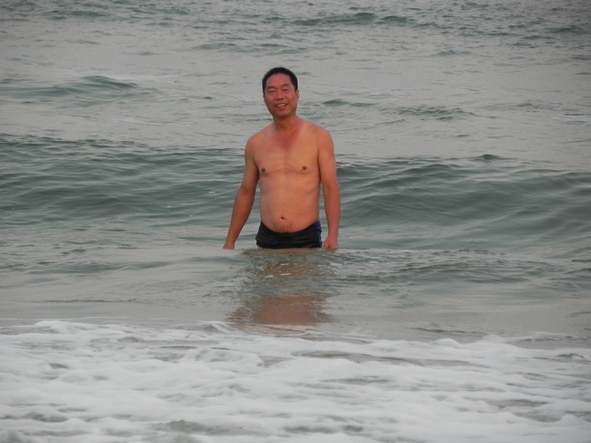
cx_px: 296
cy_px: 222
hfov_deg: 5.3
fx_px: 6437
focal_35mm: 377
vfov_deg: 3.9
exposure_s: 1/125
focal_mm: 67.2
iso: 264
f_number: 5
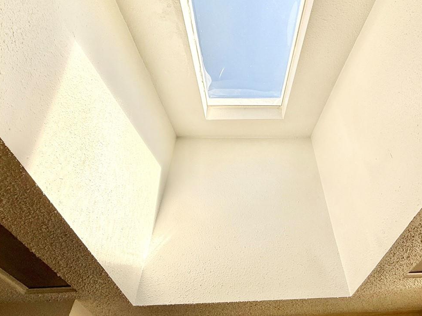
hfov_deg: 72.8
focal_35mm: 23
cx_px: 261
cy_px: 113
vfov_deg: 57.9
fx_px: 280
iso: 50
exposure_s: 1/1017
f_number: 2.2
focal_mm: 2.22
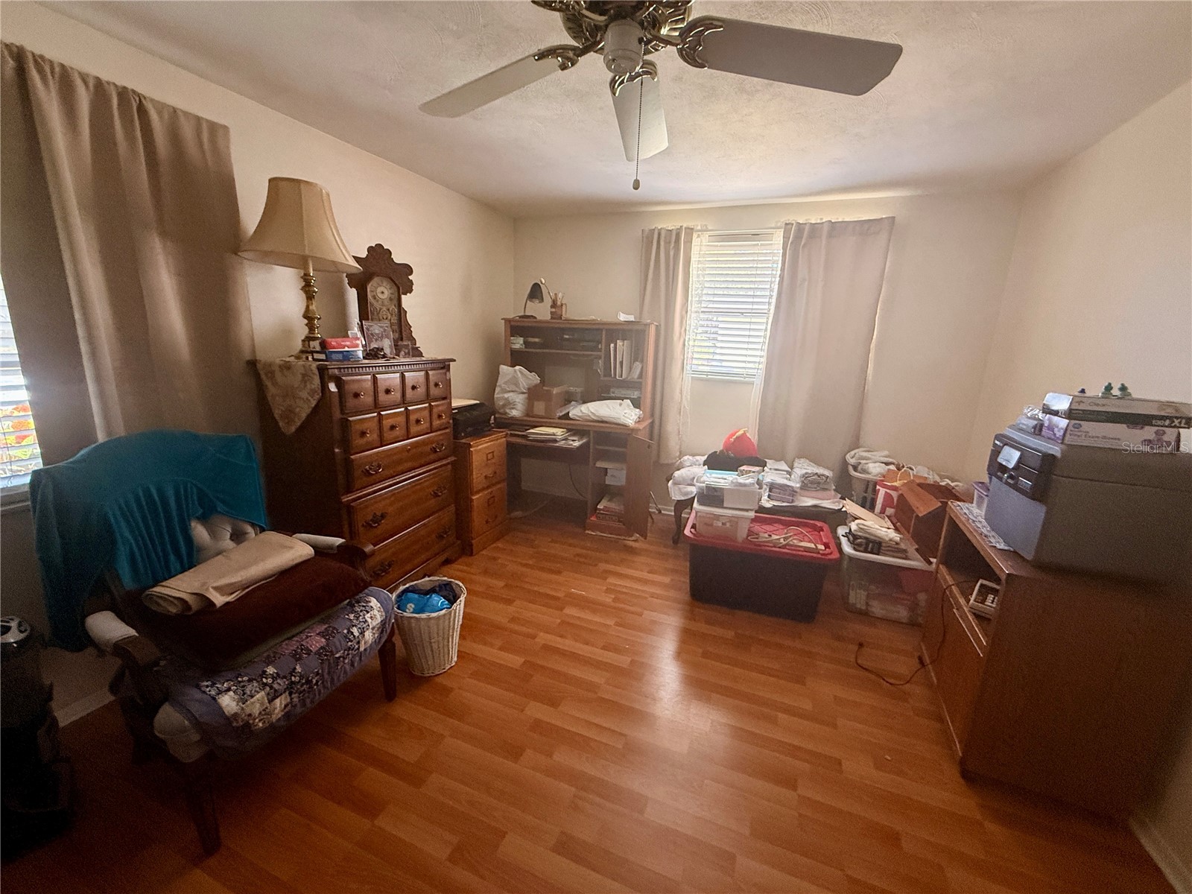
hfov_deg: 102.1
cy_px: 447
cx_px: 596
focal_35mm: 14
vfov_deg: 85.7
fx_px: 482
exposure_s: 1/65
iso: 400
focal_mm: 2.22
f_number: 2.2
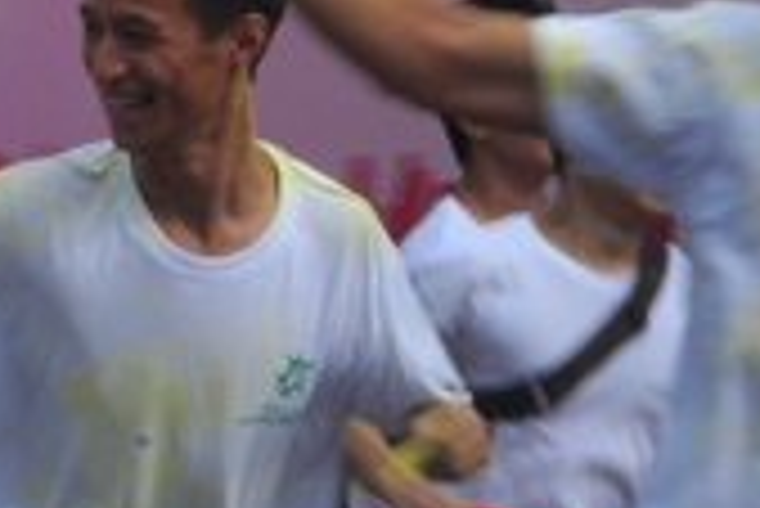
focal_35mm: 354
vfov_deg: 3.9
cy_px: 542
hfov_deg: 5.8
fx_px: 7480
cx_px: 549
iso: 250
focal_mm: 50
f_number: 32
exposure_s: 1/60
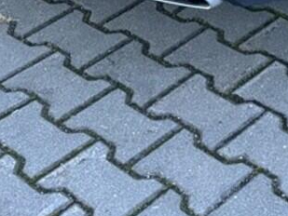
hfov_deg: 15.9
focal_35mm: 121
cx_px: 297
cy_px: -244
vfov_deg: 10.9
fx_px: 1007
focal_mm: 5.96
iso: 500
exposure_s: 1/60
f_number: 1.6
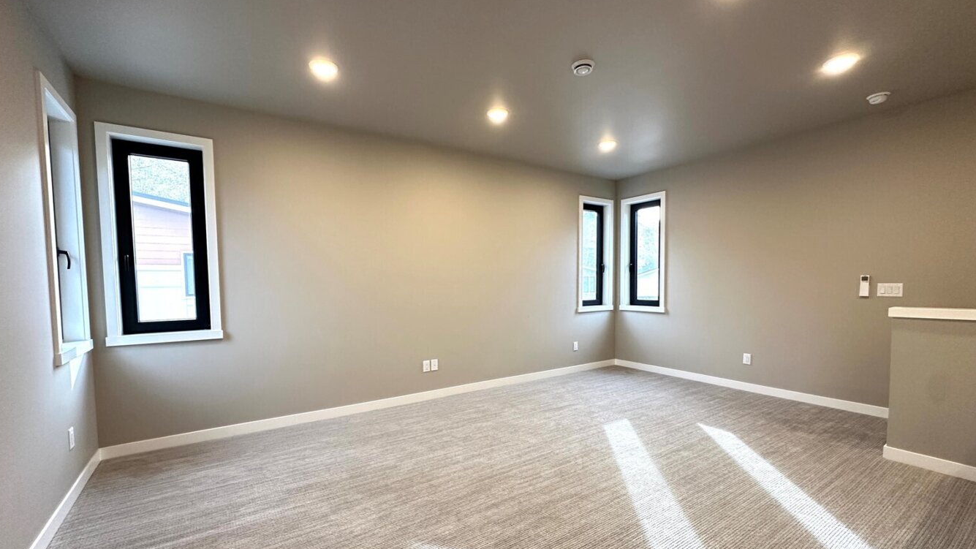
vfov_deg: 66.9
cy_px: 304
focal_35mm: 16
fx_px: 414
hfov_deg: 99.4
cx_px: 483
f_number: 2.2
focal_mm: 2.22
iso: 250
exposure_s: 1/120
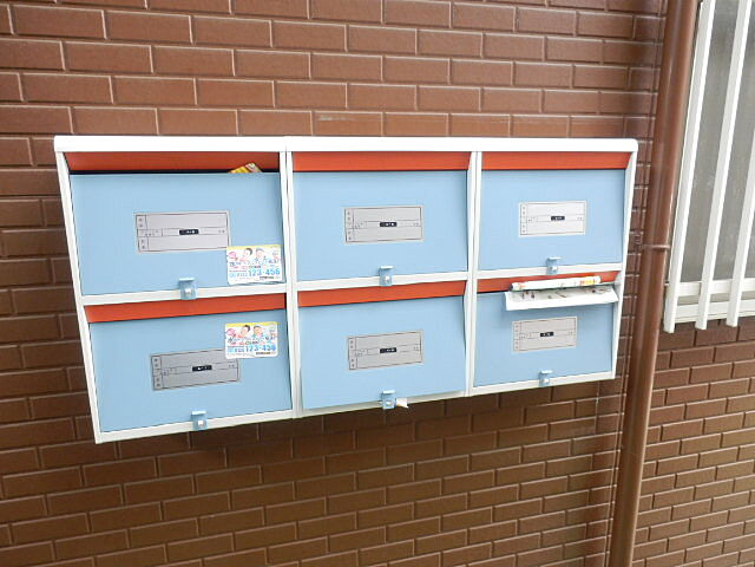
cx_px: 378
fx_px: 523
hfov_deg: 71.6
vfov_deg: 56.8
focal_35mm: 24
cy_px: 284
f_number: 3
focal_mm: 4.2
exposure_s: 1/30
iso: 320
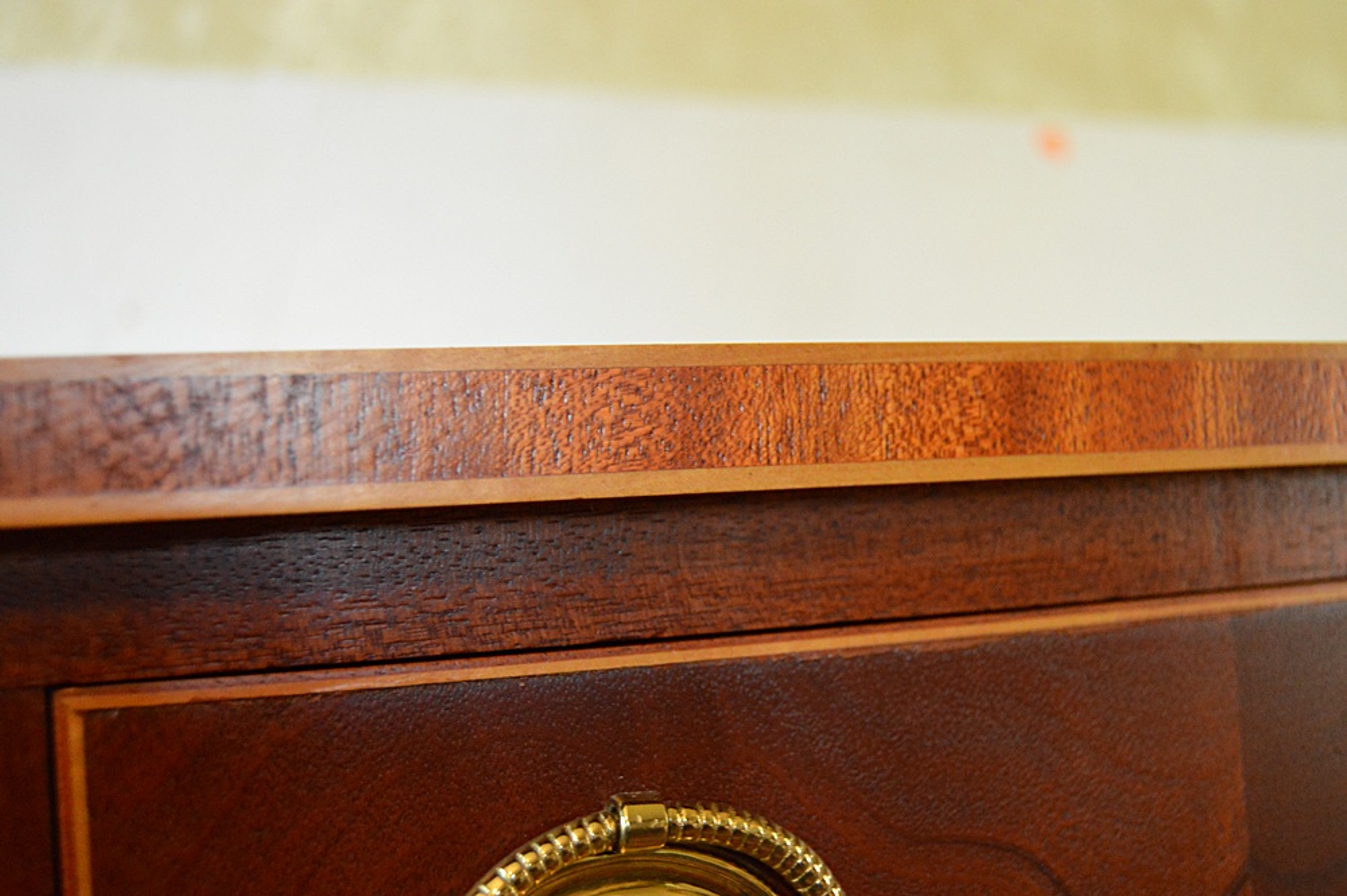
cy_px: 448
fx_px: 1682
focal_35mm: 45
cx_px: 674
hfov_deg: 43.6
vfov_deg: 29.8
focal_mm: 30
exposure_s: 1/50
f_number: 4.2
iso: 3200
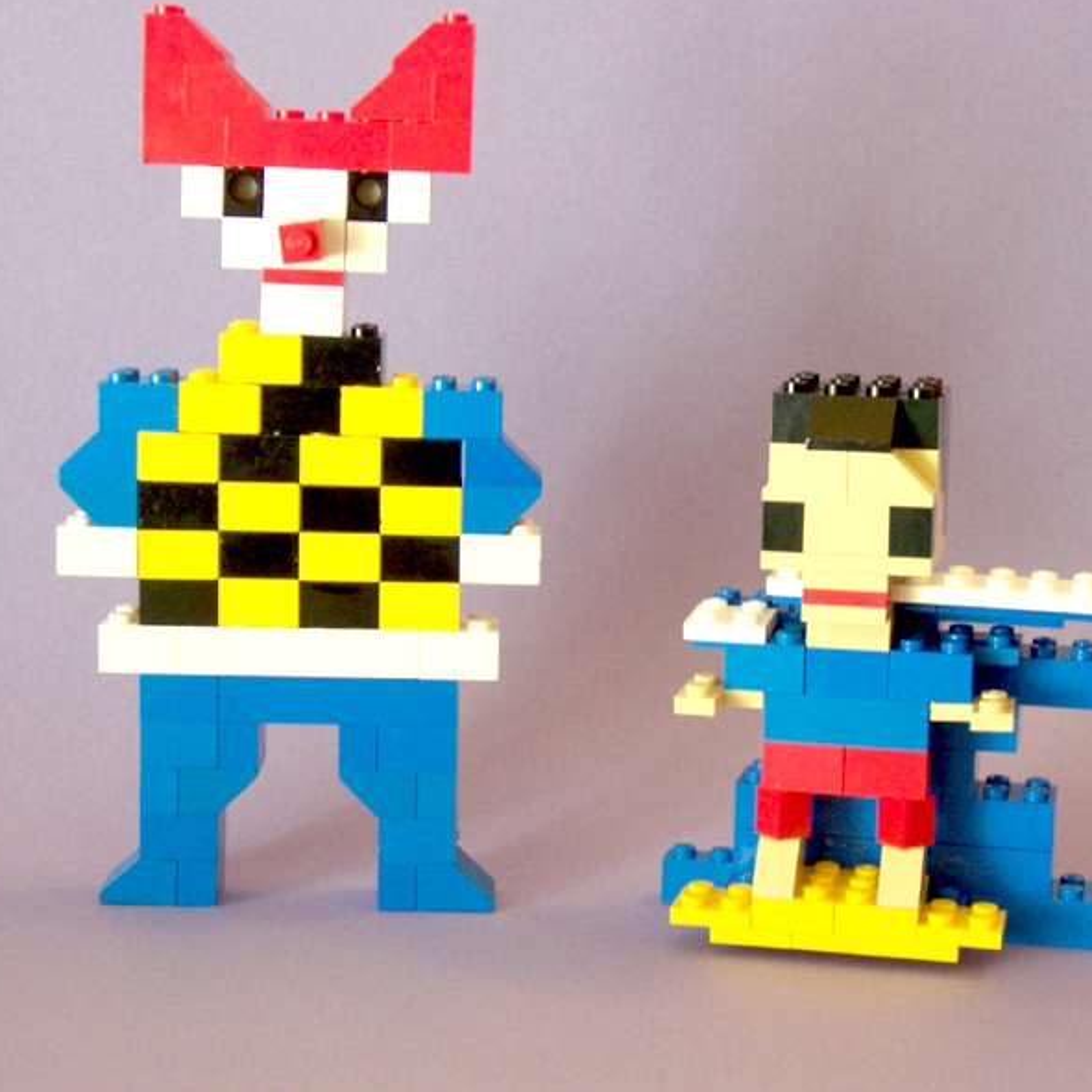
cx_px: 595
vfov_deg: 25.7
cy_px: 543
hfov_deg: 25.7
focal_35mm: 67
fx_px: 2391
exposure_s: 1/25
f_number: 3.4
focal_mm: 9.3
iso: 160
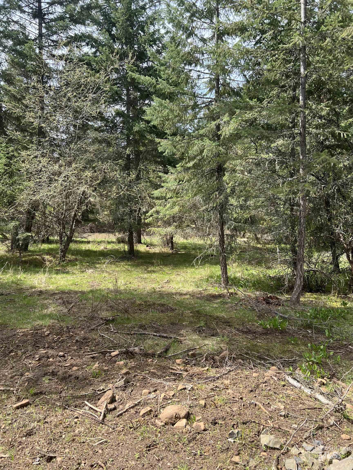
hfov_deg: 53.1
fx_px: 354
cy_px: 235
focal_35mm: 26
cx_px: 176
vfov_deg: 67.3
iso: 50
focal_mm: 5.7
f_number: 1.5
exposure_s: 1/1224
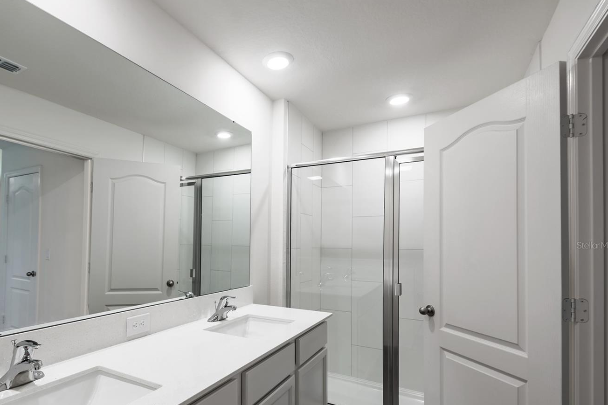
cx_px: 245
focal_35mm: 28
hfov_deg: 65.6
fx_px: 466
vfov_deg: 46.7
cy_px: 245
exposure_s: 1/50
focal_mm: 15
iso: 100
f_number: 8
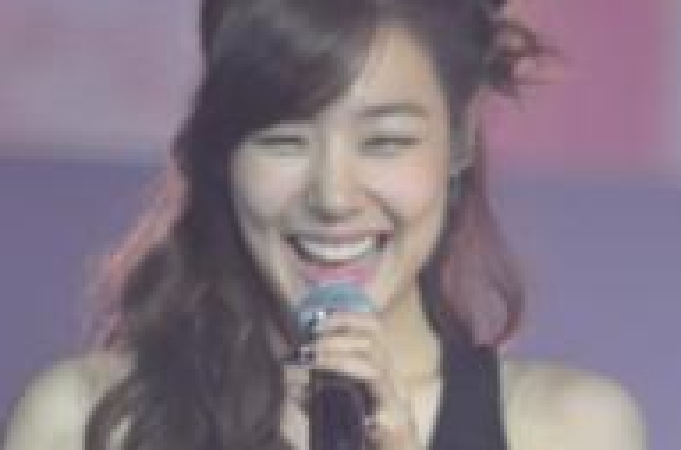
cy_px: 390
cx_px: 89
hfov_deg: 1.8
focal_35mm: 1173
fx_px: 22134
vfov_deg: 1.2
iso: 1600
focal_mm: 300
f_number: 5.6
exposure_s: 1/250
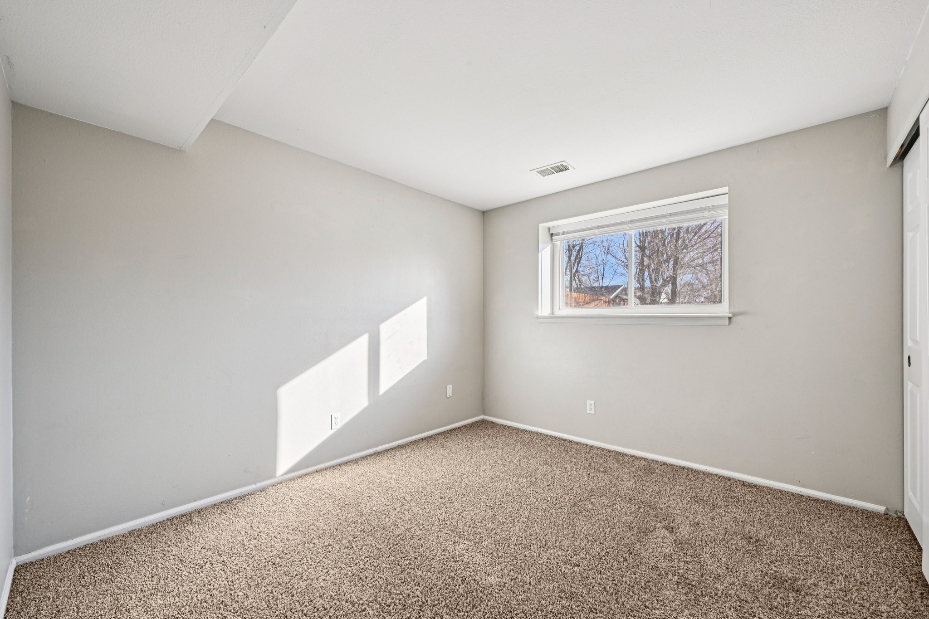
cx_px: 464
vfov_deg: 81.2
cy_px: 310
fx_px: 361
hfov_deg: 104.3
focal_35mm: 14
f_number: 11
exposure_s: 1/15
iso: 72
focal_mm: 14
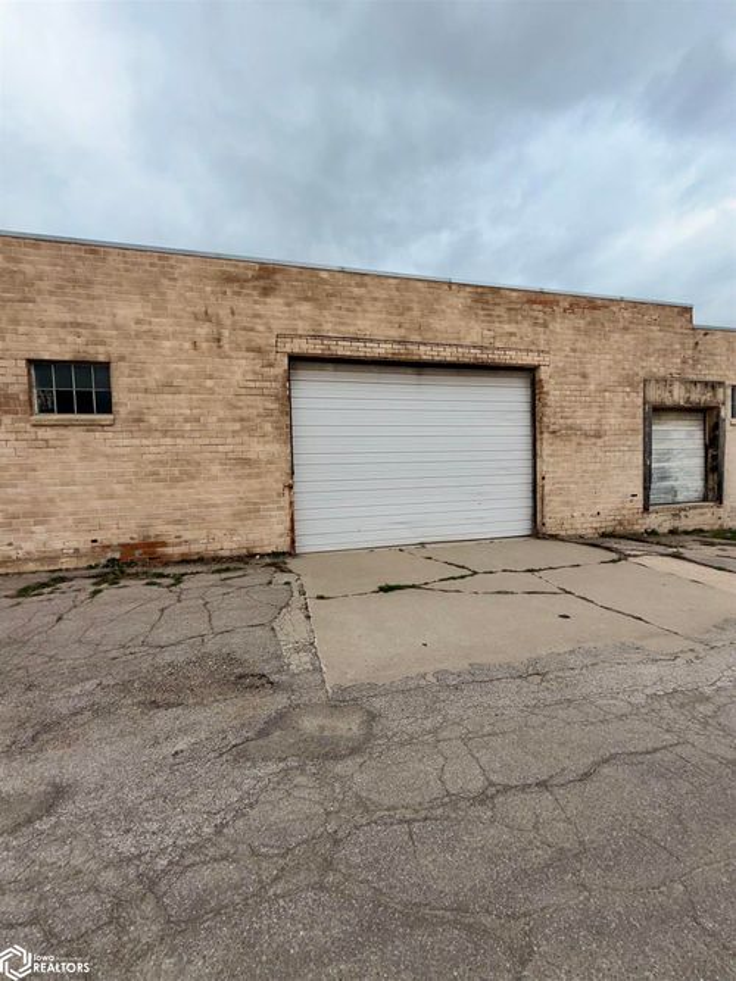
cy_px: 490
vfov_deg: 102.1
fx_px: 397
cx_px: 368
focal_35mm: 14
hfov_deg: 85.7
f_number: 2.2
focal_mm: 2.22
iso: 16
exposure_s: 1/770
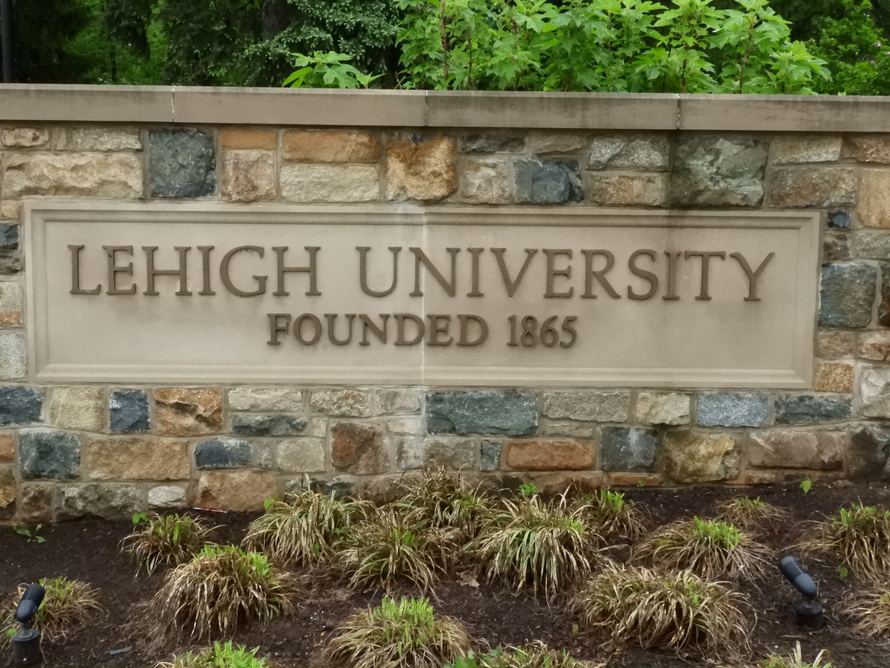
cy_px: 334
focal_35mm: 40
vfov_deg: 36.0
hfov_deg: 46.8
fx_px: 1028
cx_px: 445
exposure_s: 1/1600
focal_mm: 7.2
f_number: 5.3
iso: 1600
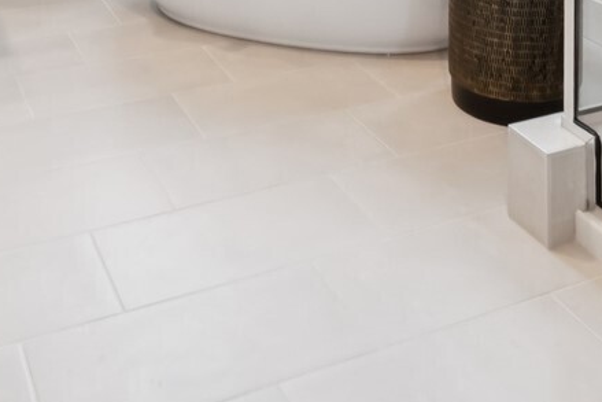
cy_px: -327
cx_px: 289
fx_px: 970
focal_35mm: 58
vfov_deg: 18.3
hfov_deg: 34.5
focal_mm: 10
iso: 250
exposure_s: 1/13
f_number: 9
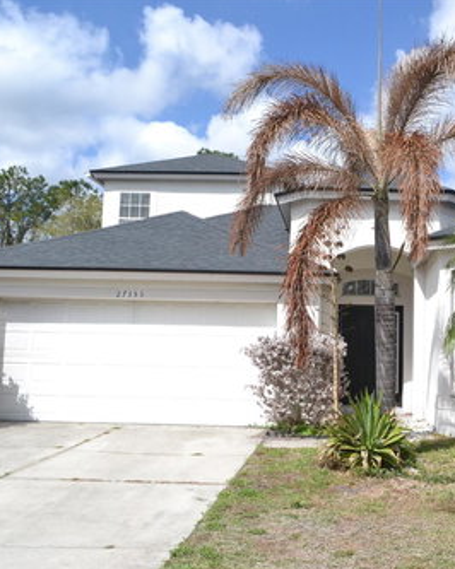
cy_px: 288
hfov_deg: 37.5
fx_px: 657
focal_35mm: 39
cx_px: 328
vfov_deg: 46.9
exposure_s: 1/1000
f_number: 16
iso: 1600
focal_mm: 18
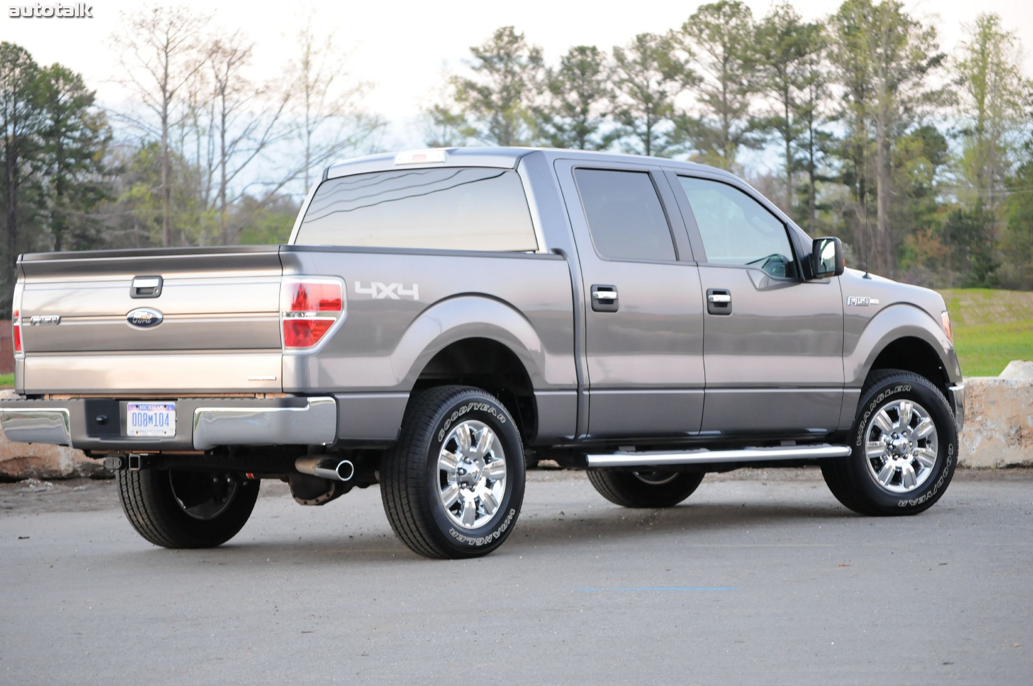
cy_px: 343
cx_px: 516
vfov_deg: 12.1
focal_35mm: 112
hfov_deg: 18.2
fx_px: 3224
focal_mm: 75
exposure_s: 1/20
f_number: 4.2
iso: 800
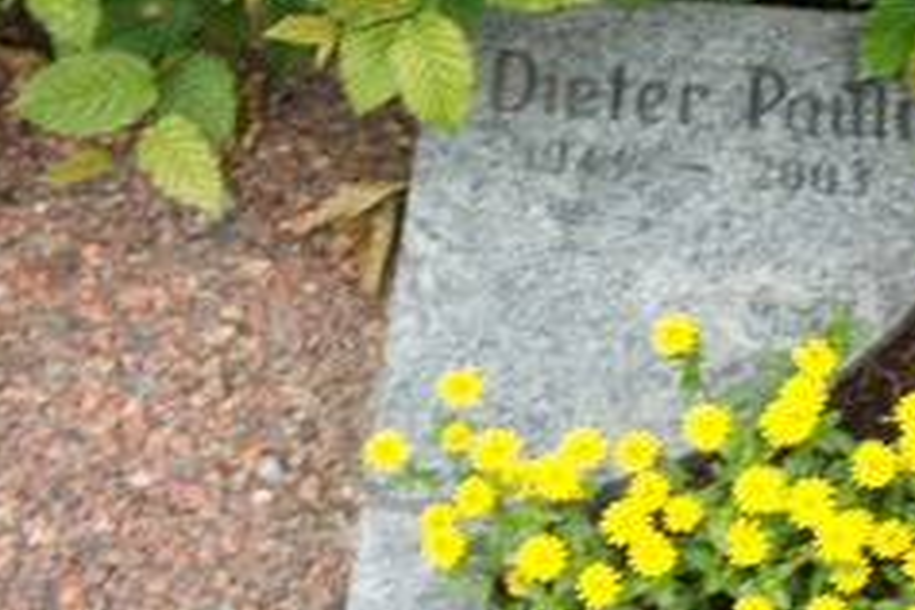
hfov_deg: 19.8
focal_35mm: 102
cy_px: 93
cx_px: 753
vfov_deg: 13.3
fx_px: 2592
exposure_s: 1/100
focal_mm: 35
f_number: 5.6
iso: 200
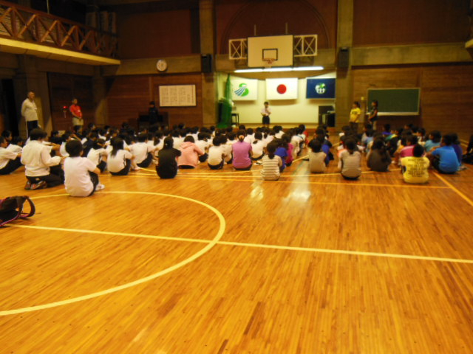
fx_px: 396
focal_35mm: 29
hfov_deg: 61.7
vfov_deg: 48.2
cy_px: 177
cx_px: 236
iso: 400
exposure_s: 1/30
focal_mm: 5.2
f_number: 3.7
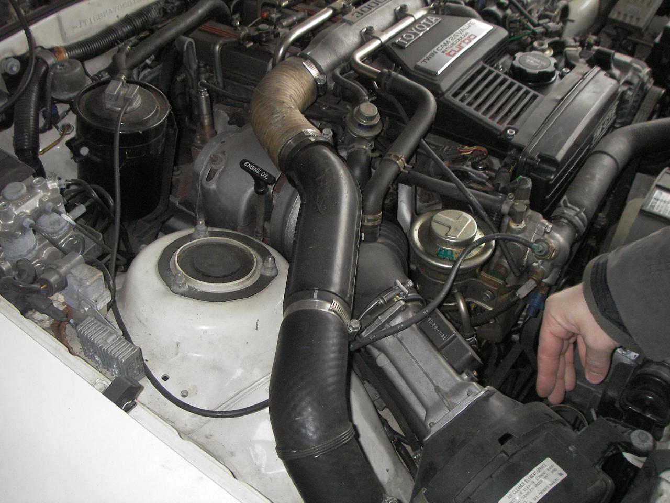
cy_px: 252
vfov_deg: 37.7
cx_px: 335
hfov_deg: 49.0
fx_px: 735
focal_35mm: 38
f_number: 3.3
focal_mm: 6.3
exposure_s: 1/30
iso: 100
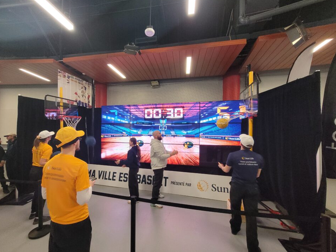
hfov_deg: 101.9
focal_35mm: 14
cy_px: 131
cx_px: 156
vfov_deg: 85.6
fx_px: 136
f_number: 2.2
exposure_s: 1/60
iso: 400
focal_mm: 1.74
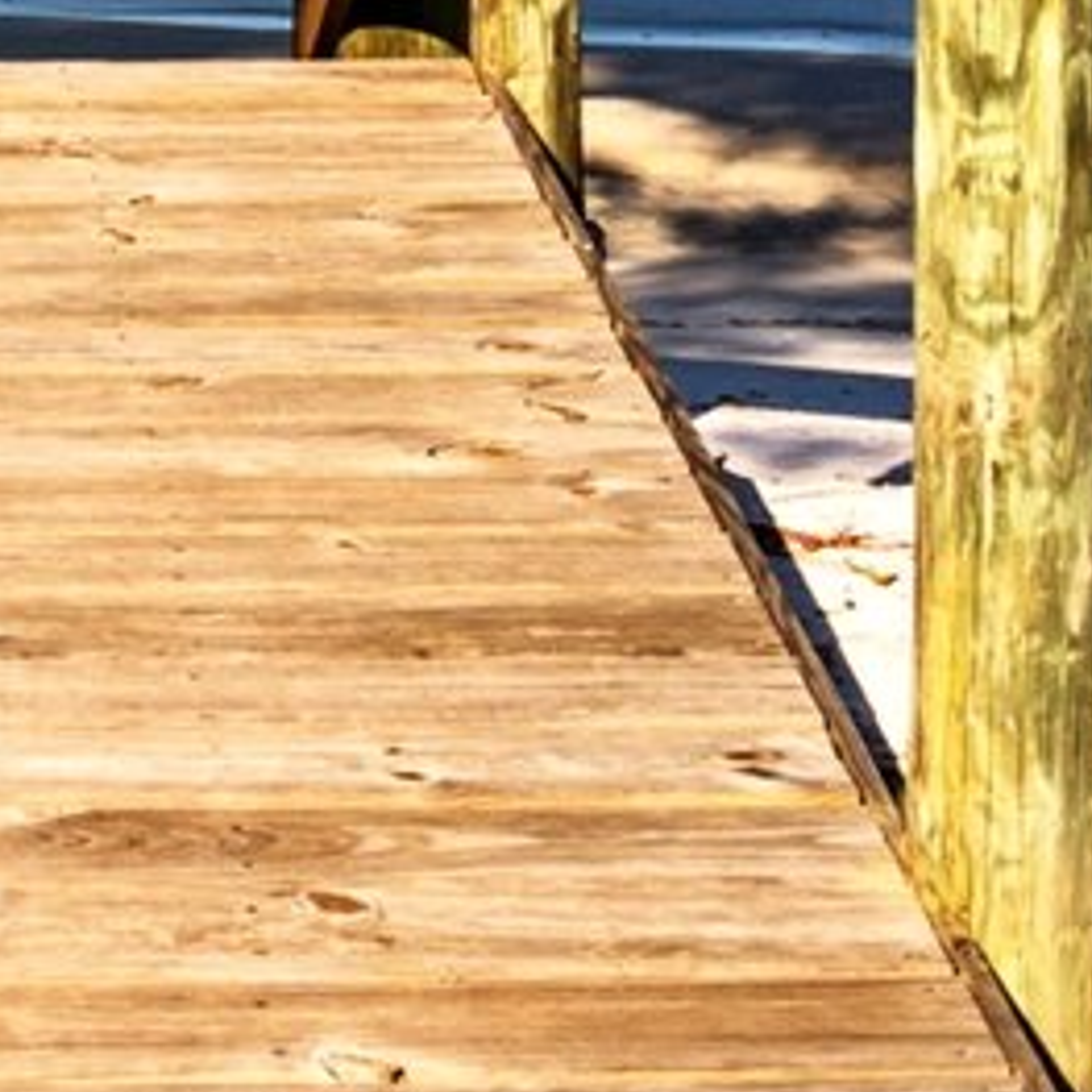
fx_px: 4711
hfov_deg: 12.9
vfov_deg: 11.8
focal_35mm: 132
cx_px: -160
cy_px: -1102
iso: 250
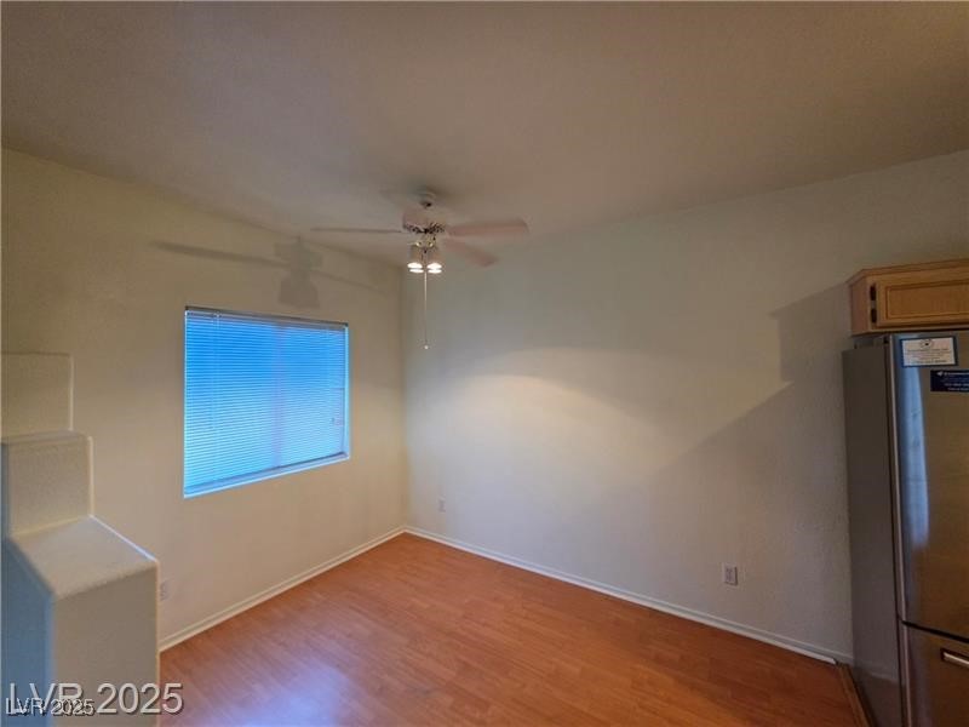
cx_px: 484
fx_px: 364
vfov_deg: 89.9
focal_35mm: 13
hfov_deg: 106.2
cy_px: 364
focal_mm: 2.2
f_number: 1.9
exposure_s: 1/60
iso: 320
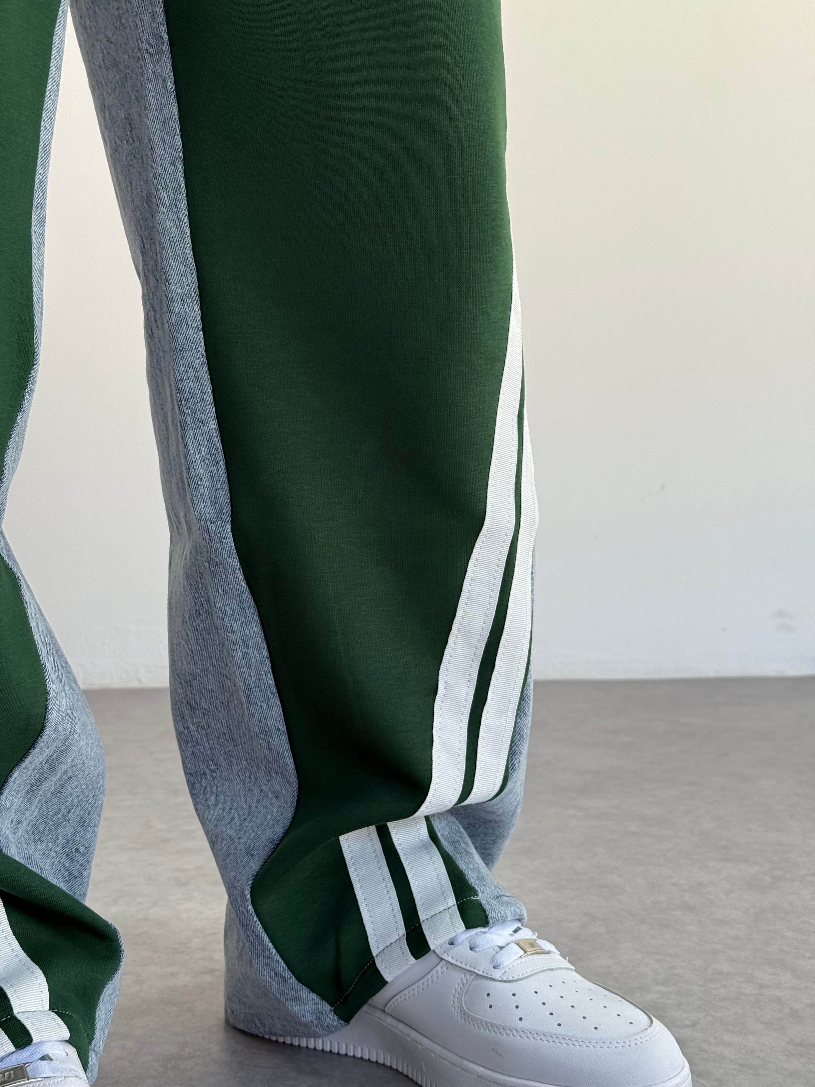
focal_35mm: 48
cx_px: 408
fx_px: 1507
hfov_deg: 30.3
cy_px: 544
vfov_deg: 39.7
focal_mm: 6.76
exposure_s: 1/452
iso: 64
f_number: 1.78
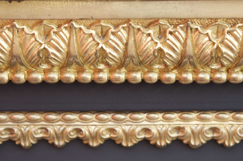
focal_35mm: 102
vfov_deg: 13.4
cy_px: 73
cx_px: 133
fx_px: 687
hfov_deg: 20.1
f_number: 5
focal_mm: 60
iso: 640
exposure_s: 1/125
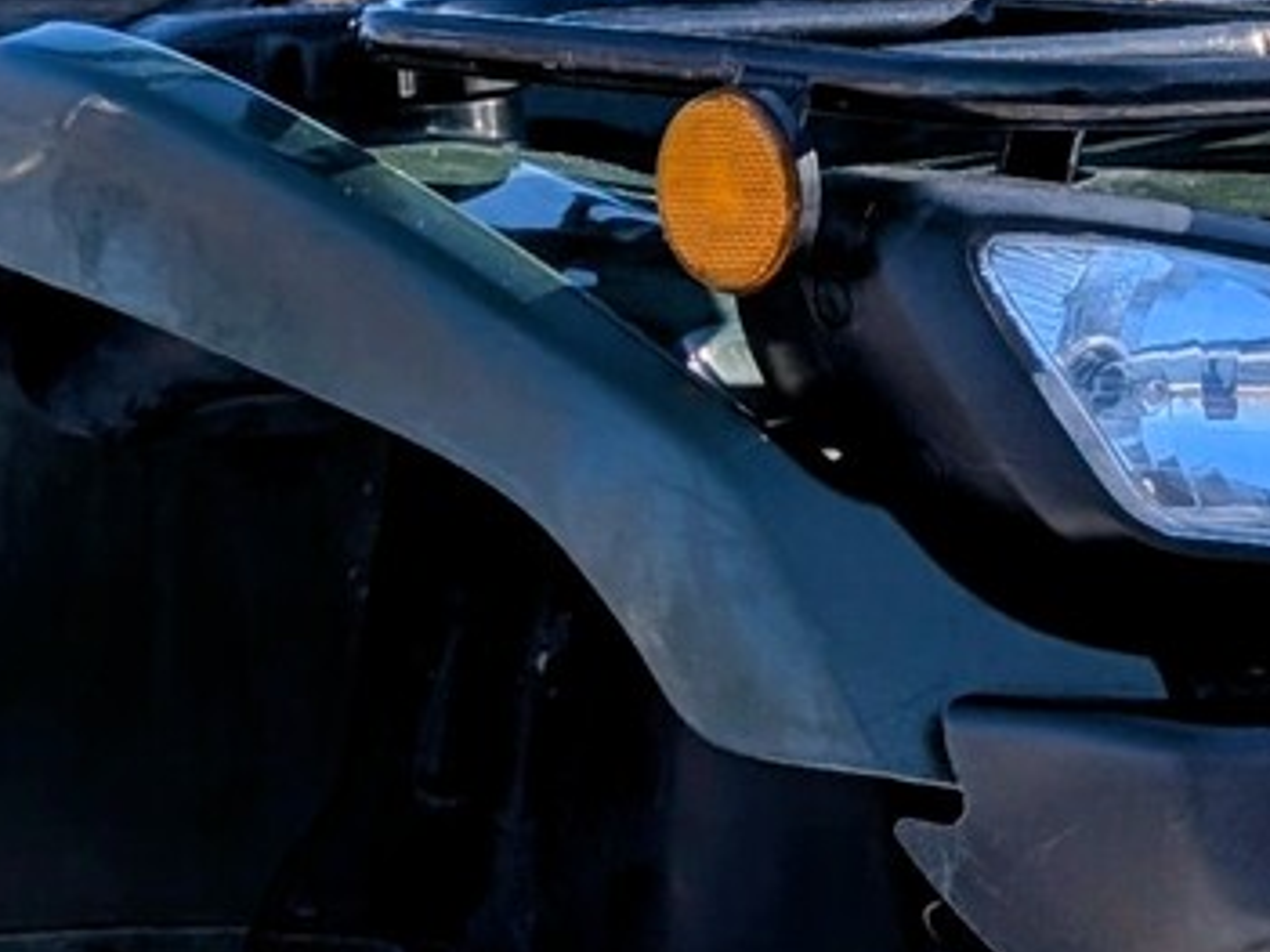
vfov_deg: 10.6
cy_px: 583
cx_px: 890
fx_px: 5135
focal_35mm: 140
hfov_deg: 14.1
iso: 20
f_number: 1.68
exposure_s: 1/986
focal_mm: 6.9
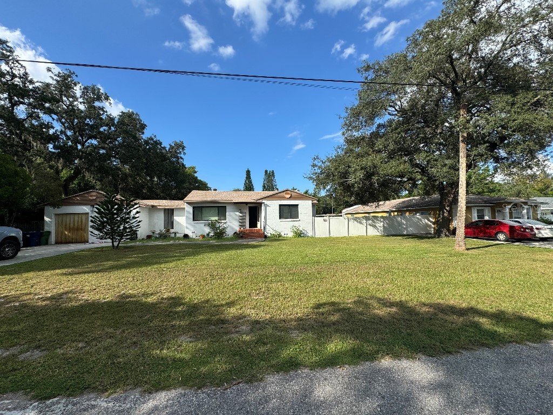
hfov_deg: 102.1
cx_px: 276
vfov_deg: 85.7
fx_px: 224
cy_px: 208
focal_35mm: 14
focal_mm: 2.22
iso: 50
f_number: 2.2
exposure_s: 1/1637
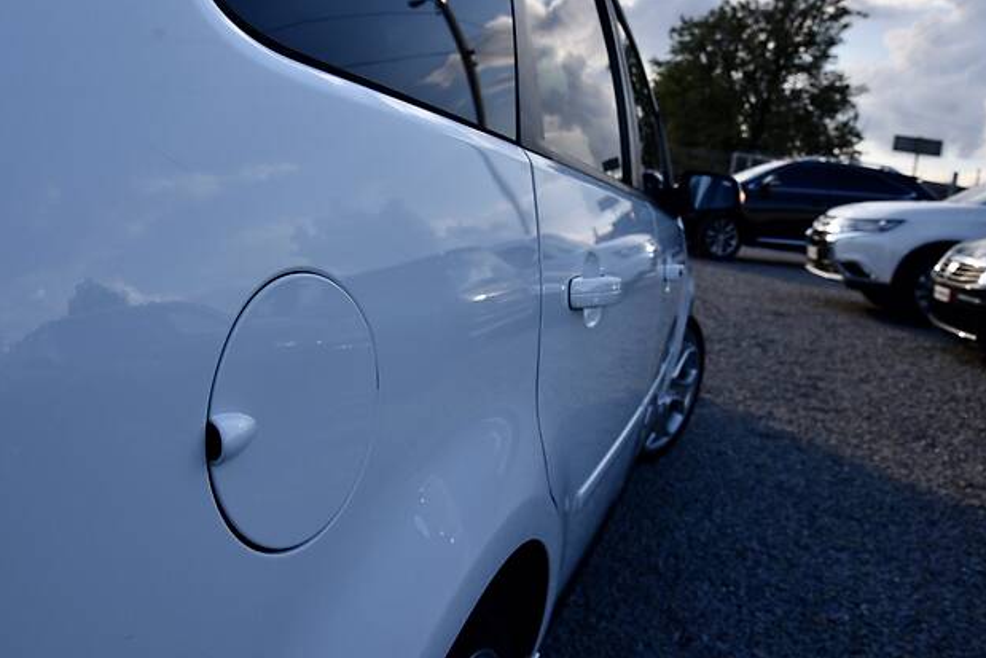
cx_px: 430
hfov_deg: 60.1
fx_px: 849
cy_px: 268
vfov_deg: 42.2
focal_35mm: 31
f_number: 8
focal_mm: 24
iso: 200
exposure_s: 1/250
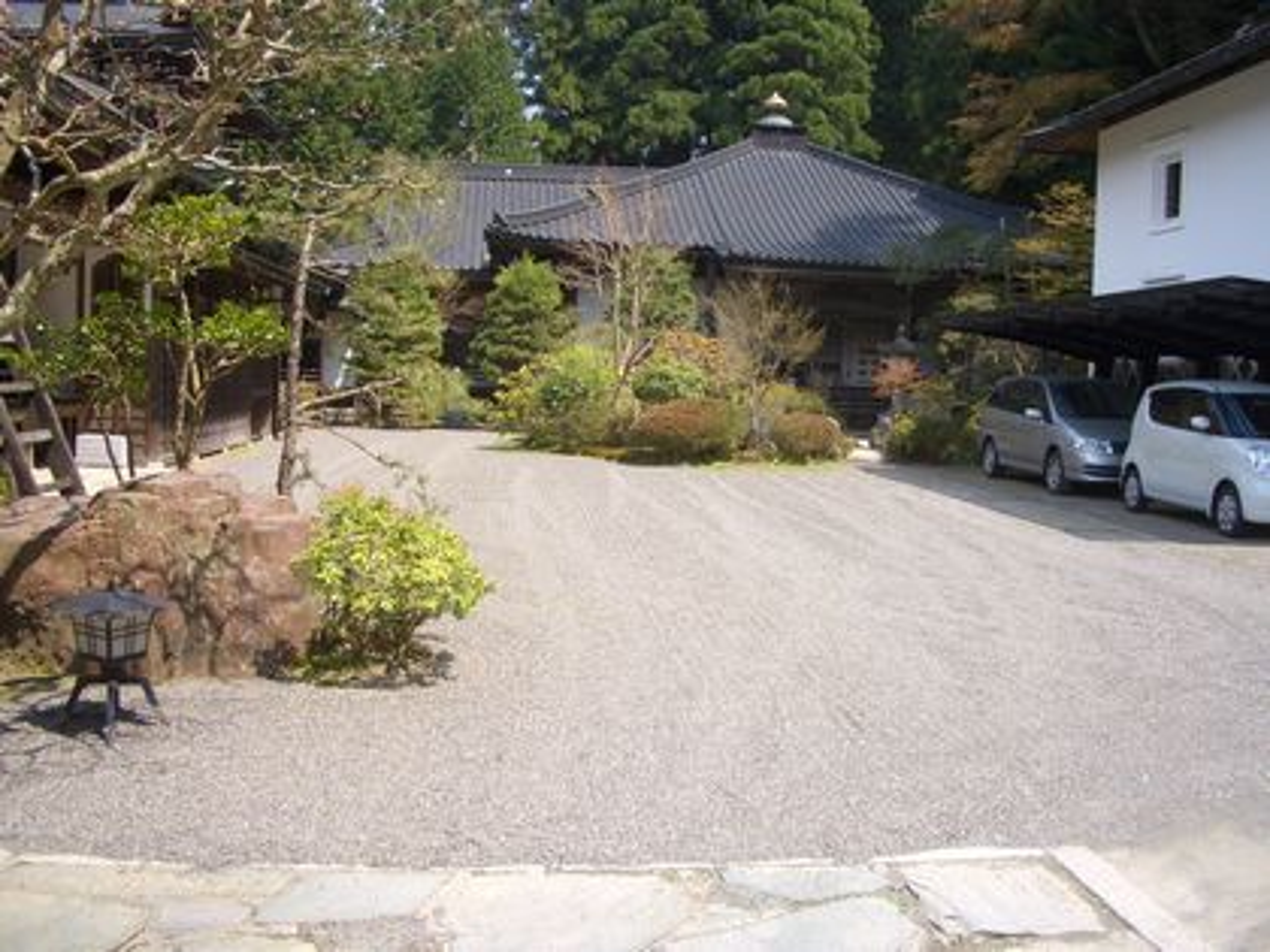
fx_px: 1284
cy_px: 476
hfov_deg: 52.6
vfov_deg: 40.7
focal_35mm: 35
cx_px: 635
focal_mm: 5.8
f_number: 4.3
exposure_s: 1/200
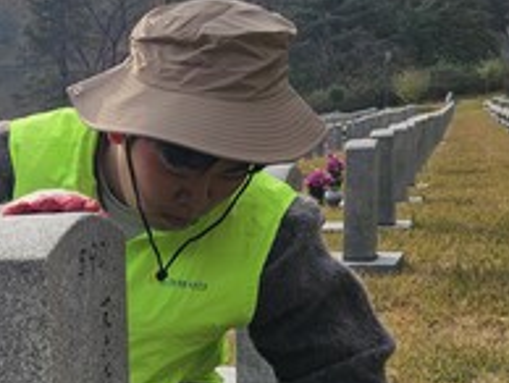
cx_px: -184
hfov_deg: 23.6
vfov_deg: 20.4
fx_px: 1045
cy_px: 325
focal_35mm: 71
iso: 10
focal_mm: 6.3
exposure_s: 1/978
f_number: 1.7
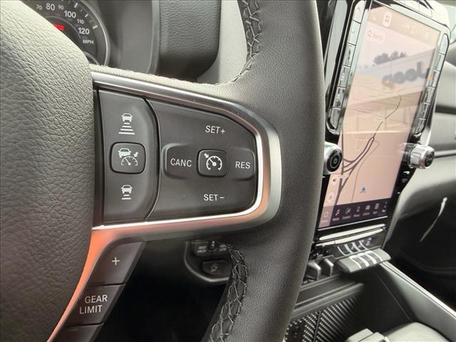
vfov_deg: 56.8
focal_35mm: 24
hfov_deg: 71.6
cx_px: 228
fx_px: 316
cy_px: 171
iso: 160
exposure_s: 1/121
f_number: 2.2
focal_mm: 2.22
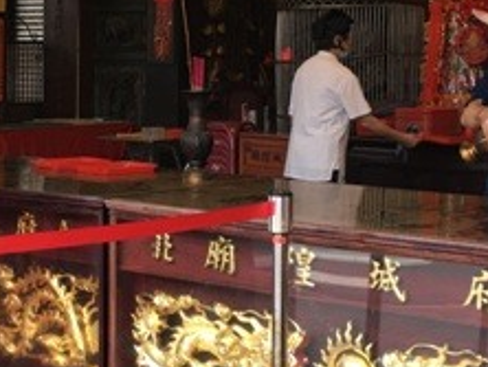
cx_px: 101
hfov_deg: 20.6
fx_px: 1327
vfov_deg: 15.8
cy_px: 182
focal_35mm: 94
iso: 25
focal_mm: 4.15
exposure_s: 1/40
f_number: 2.2
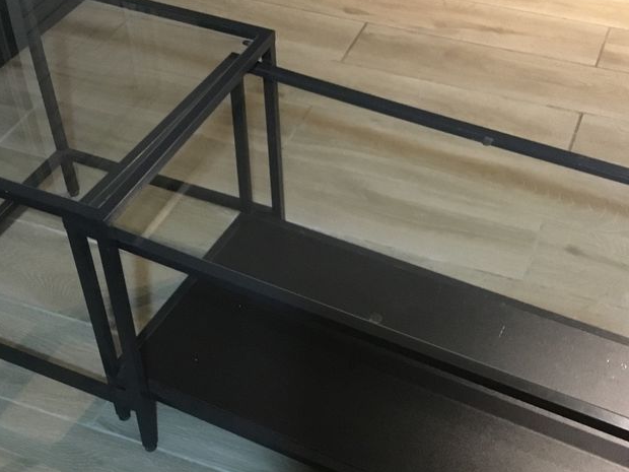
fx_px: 909
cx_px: 325
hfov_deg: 38.2
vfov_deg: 28.9
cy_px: 311
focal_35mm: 50
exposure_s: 1/17
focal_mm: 3.3
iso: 500
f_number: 2.4
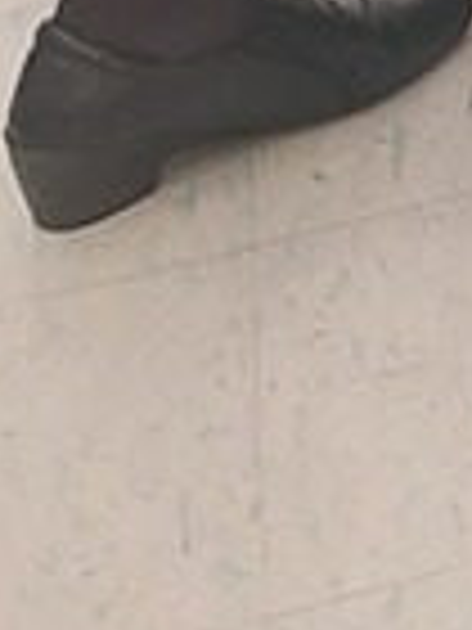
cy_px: -1548
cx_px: 1501
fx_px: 3582
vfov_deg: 7.9
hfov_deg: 6.7
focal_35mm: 197
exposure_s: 1/60
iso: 250
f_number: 1.8
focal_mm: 4
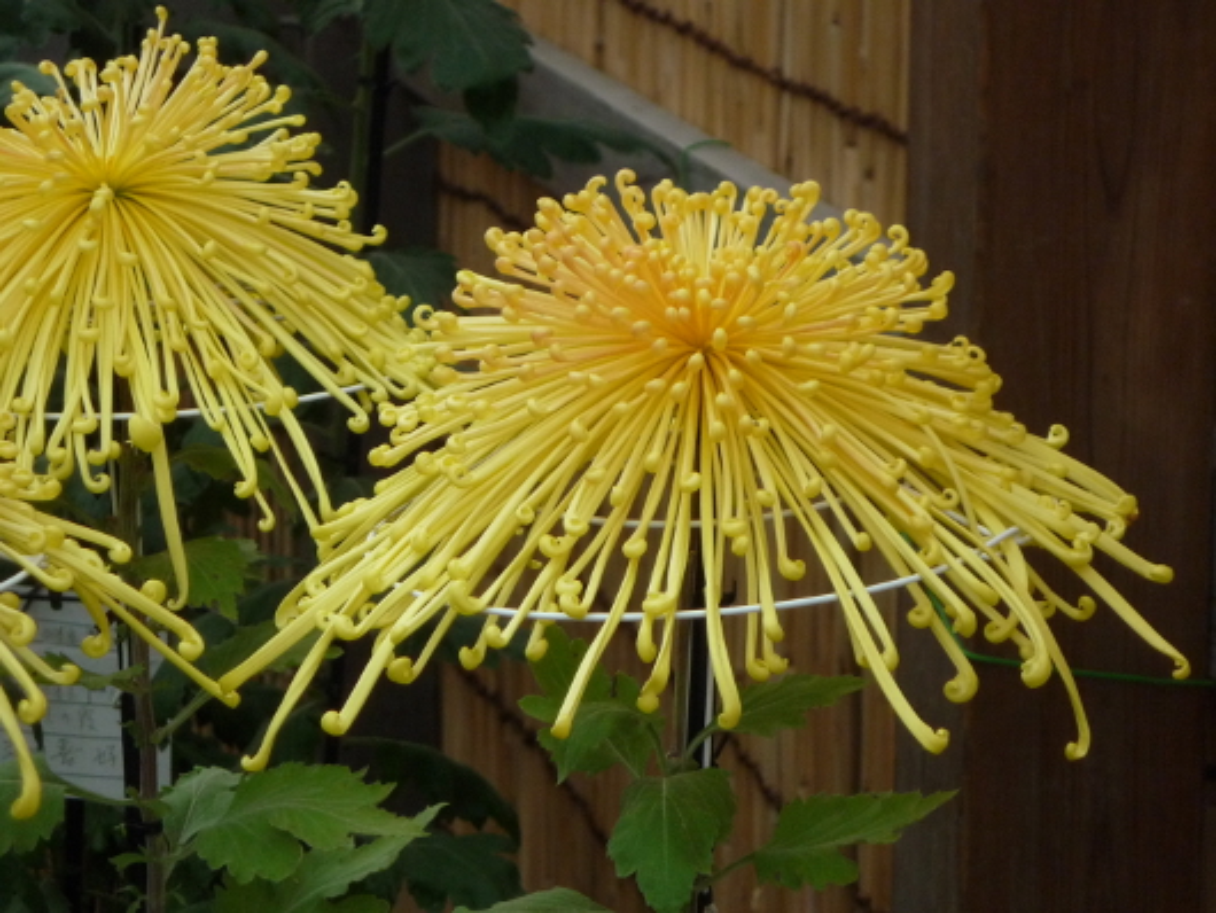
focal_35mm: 130
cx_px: 608
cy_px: 456
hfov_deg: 15.2
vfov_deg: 11.4
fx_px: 4569
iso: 250
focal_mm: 19.2
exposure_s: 1/100
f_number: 5.7
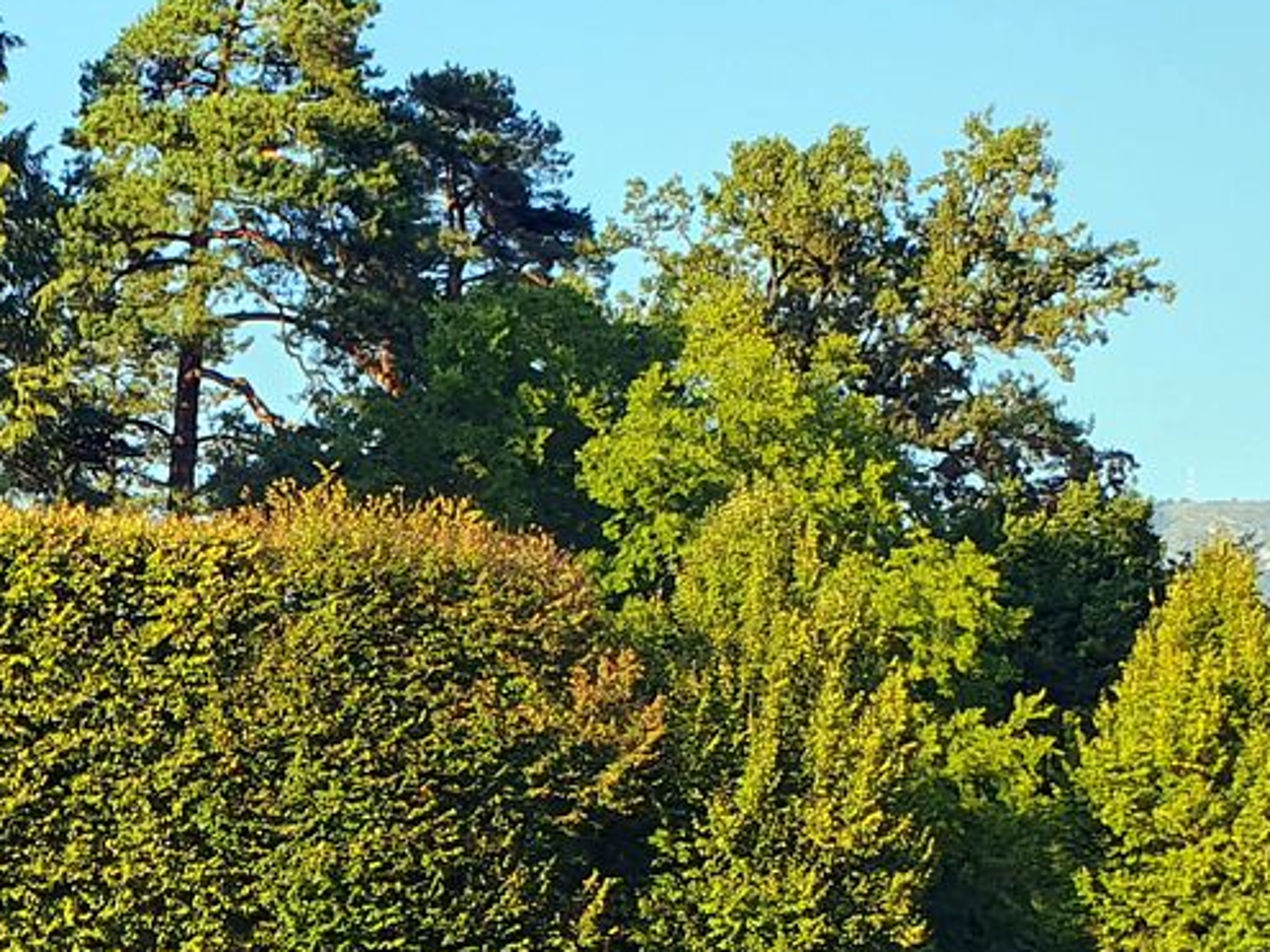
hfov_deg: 22.1
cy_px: 1422
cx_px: -115
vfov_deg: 16.1
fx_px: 3081
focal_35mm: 84
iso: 50
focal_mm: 4.32
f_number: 2.4
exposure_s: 1/509
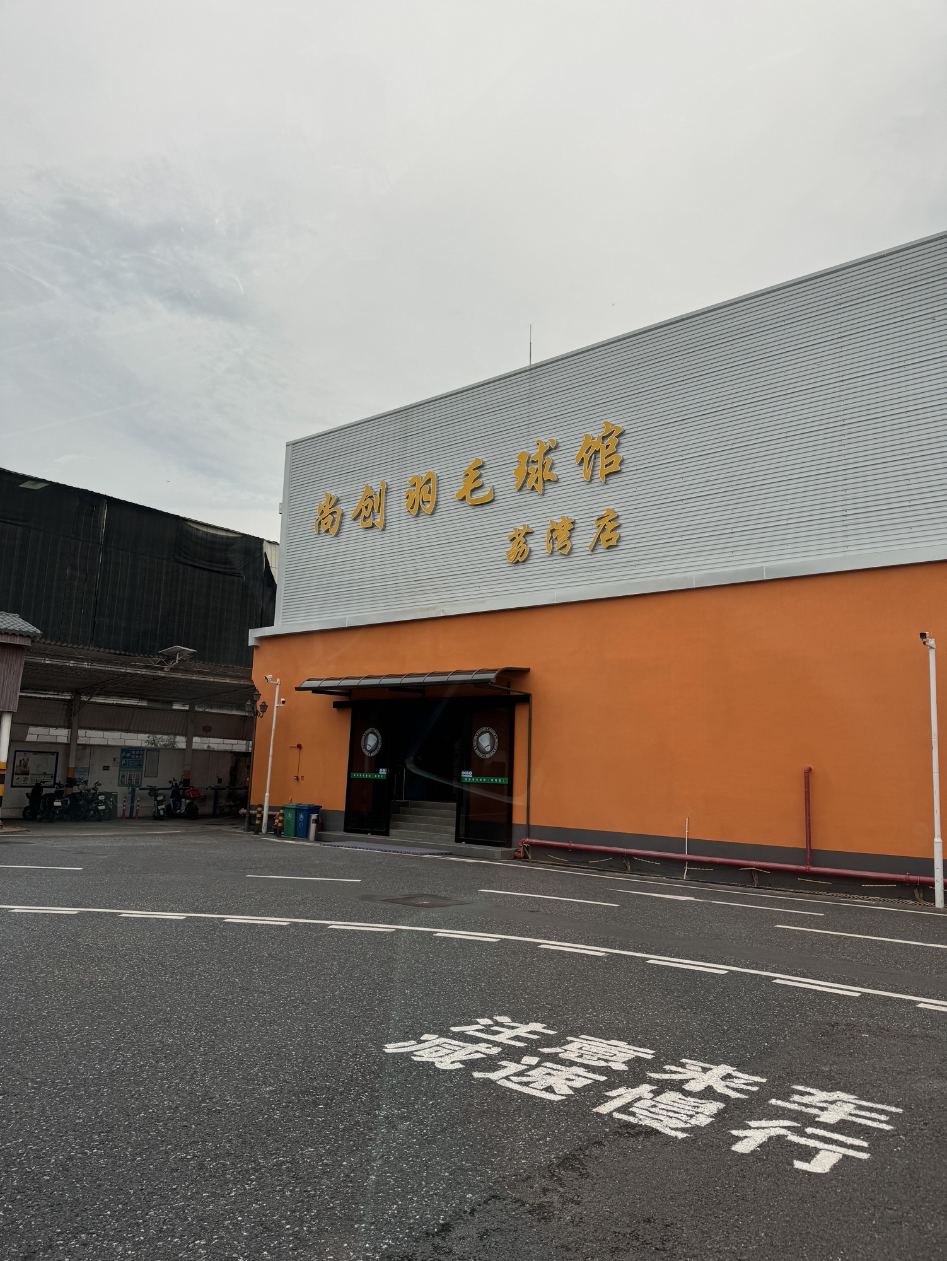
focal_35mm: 24
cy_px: 630
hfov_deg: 56.9
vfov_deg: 71.6
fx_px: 875
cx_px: 474
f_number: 1.78
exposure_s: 1/289
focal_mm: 6.76
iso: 80
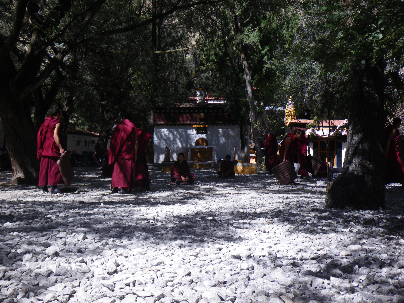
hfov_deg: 44.8
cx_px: 202
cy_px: 152
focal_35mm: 42
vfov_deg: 34.3
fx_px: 490
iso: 50
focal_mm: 7.5
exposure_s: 1/160
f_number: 5
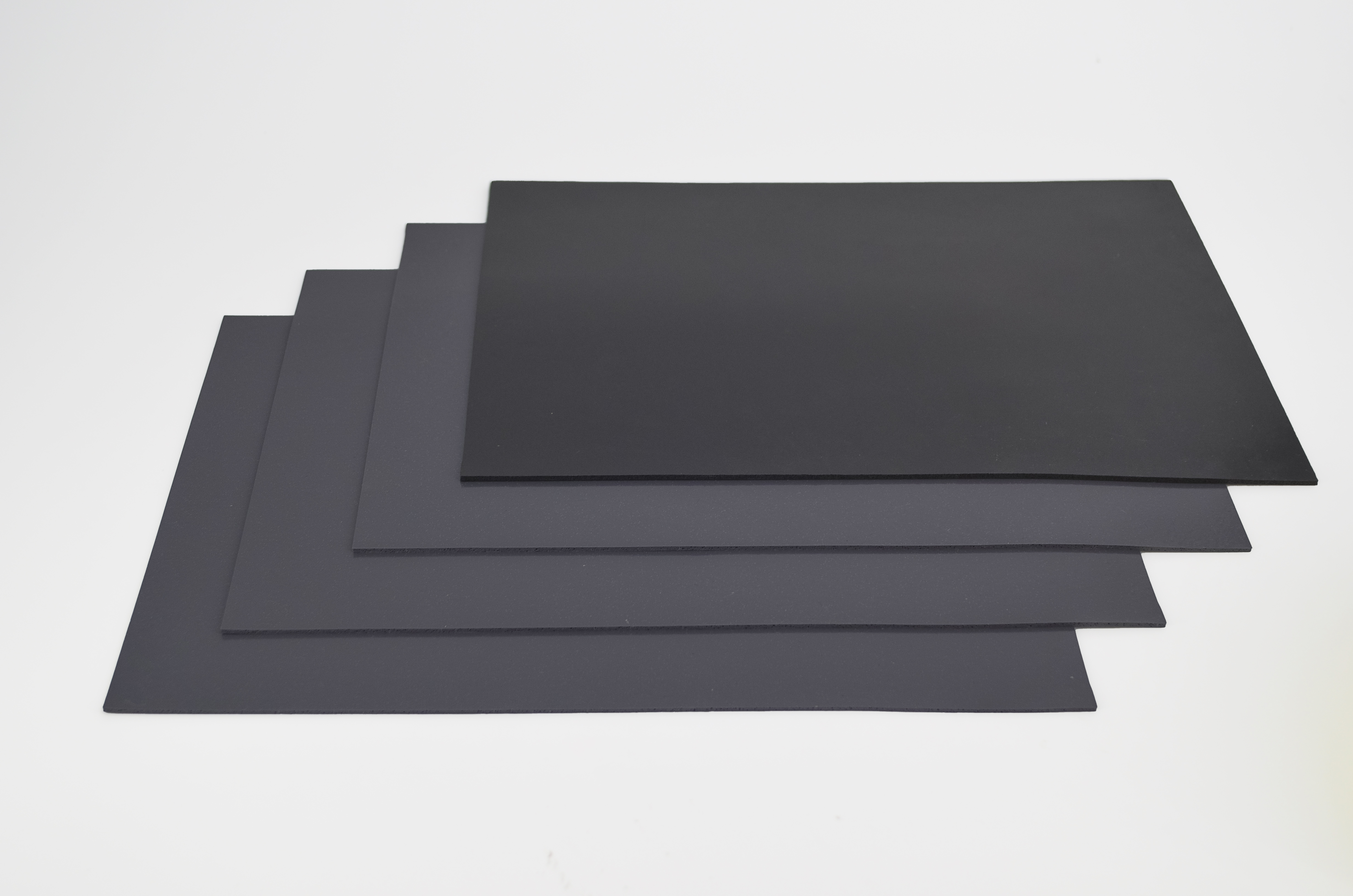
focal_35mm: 48
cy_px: 448
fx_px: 1800
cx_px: 676
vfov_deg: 28.0
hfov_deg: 41.2
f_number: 5.6
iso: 200
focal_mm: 32
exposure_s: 1/125
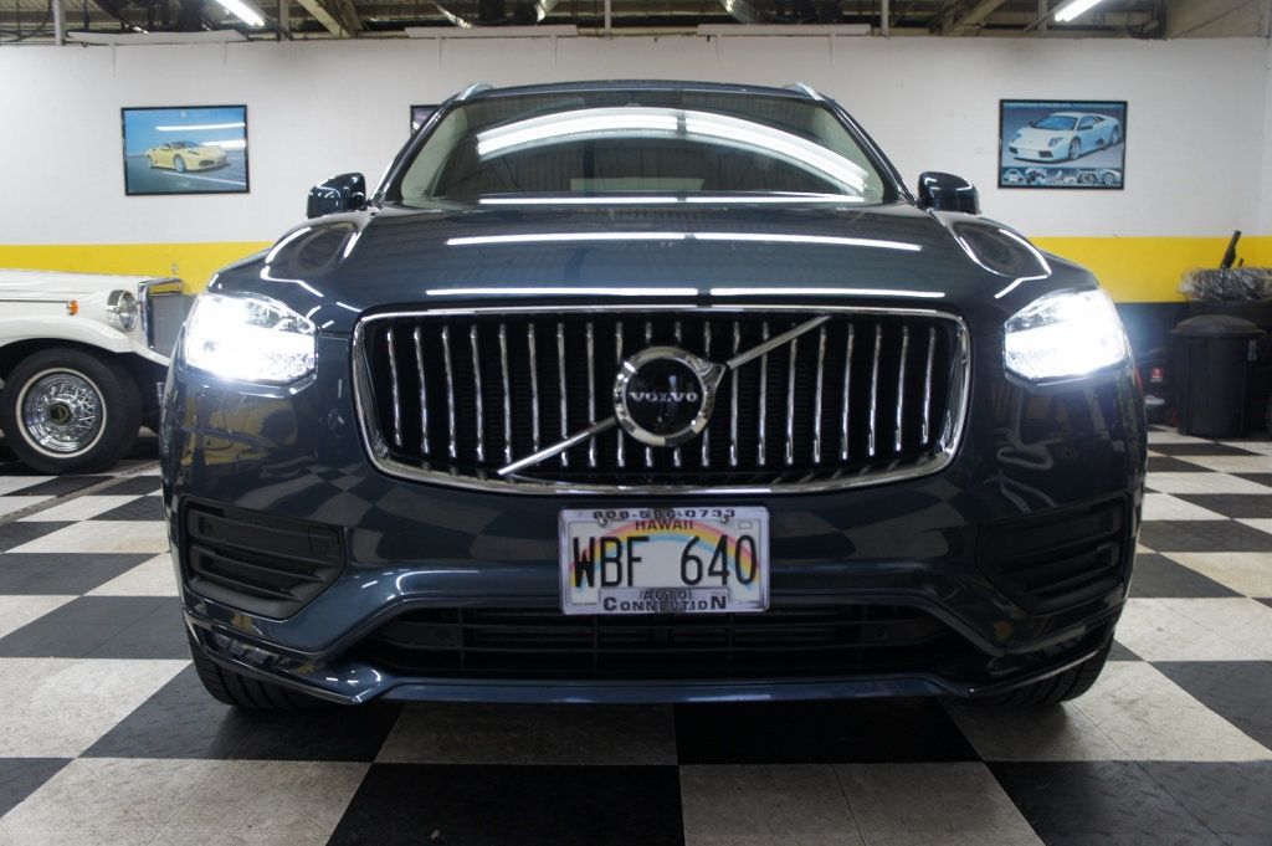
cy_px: 423
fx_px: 1059
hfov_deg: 62.0
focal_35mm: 30
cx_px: 636
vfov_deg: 43.5
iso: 320
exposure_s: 1/30
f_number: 4
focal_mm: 20
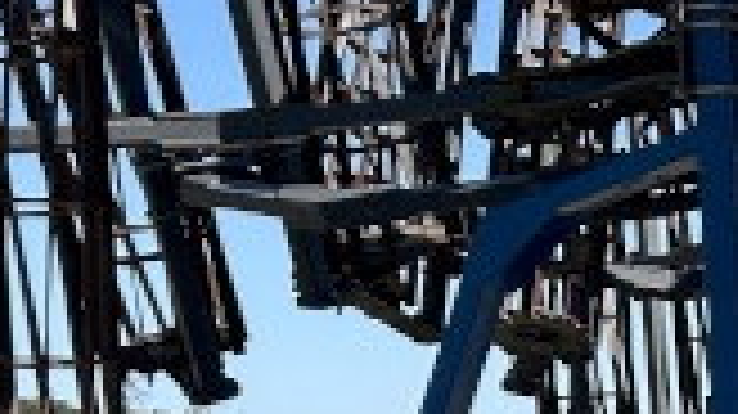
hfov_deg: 14.5
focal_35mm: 138
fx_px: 2699
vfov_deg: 8.6
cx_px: 1112
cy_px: 621
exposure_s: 1/3571
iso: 50
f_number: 1.5
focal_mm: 5.7
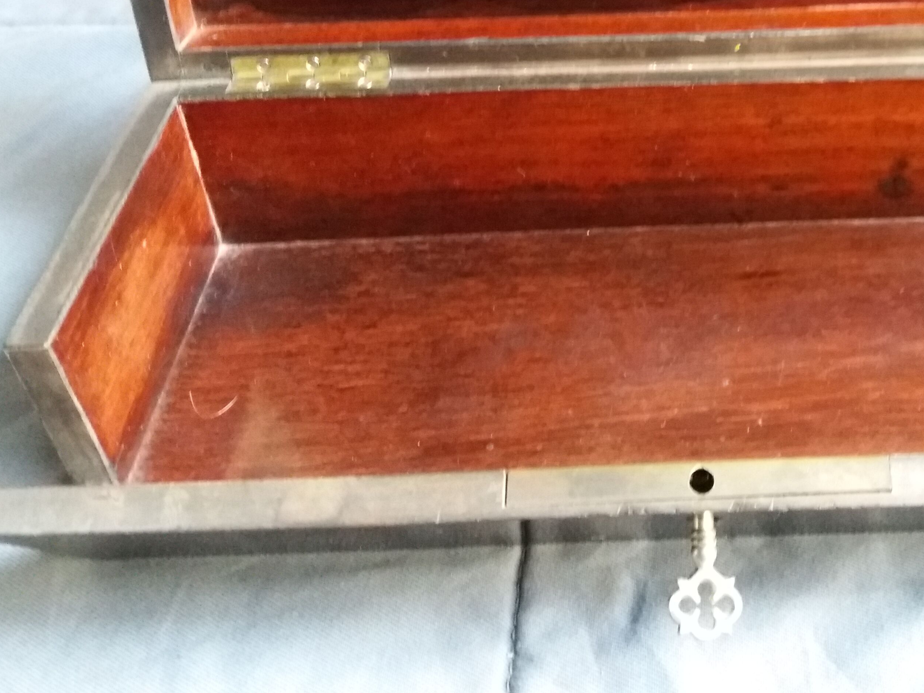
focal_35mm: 46
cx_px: 686
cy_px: 130
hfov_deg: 40.2
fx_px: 1228
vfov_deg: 30.7
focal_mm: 3.7
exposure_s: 1/17
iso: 640
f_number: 1.9
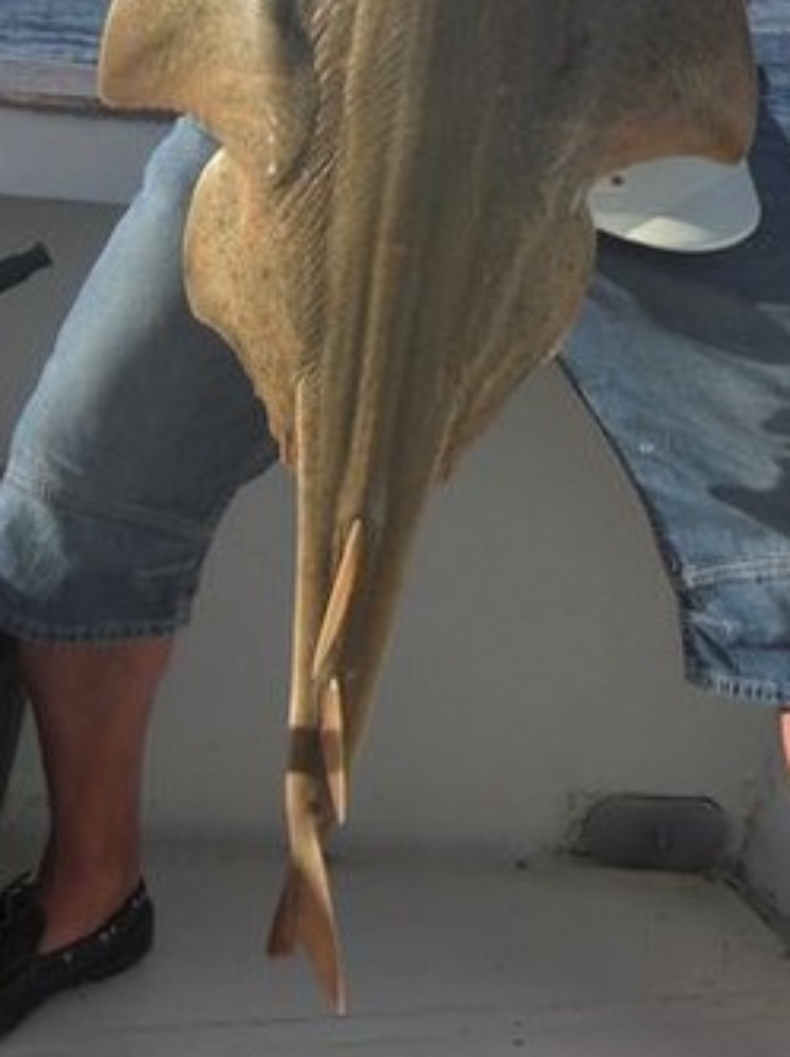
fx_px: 2195
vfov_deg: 26.1
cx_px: 593
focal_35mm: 72
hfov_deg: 20.2
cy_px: 79
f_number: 4
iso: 80
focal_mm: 7.9
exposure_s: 1/640
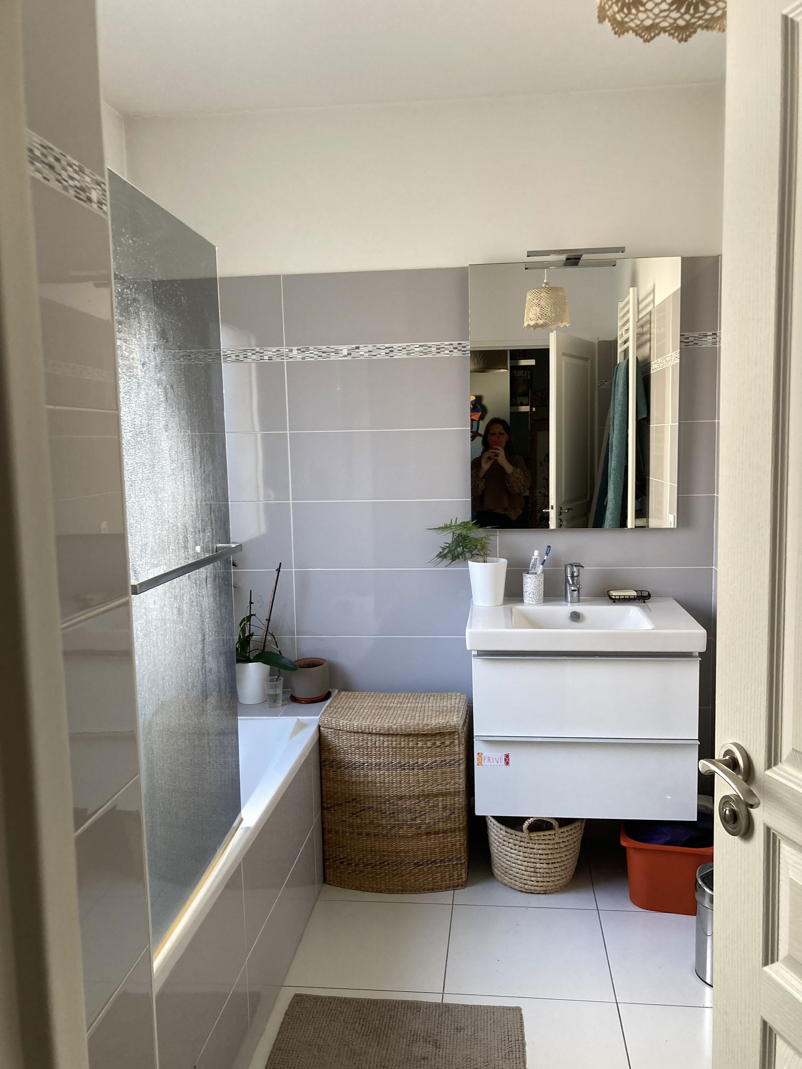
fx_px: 865
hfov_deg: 49.7
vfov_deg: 63.4
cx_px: 401
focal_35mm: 28
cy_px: 534
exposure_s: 1/60
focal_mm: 3.99
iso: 100
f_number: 1.8
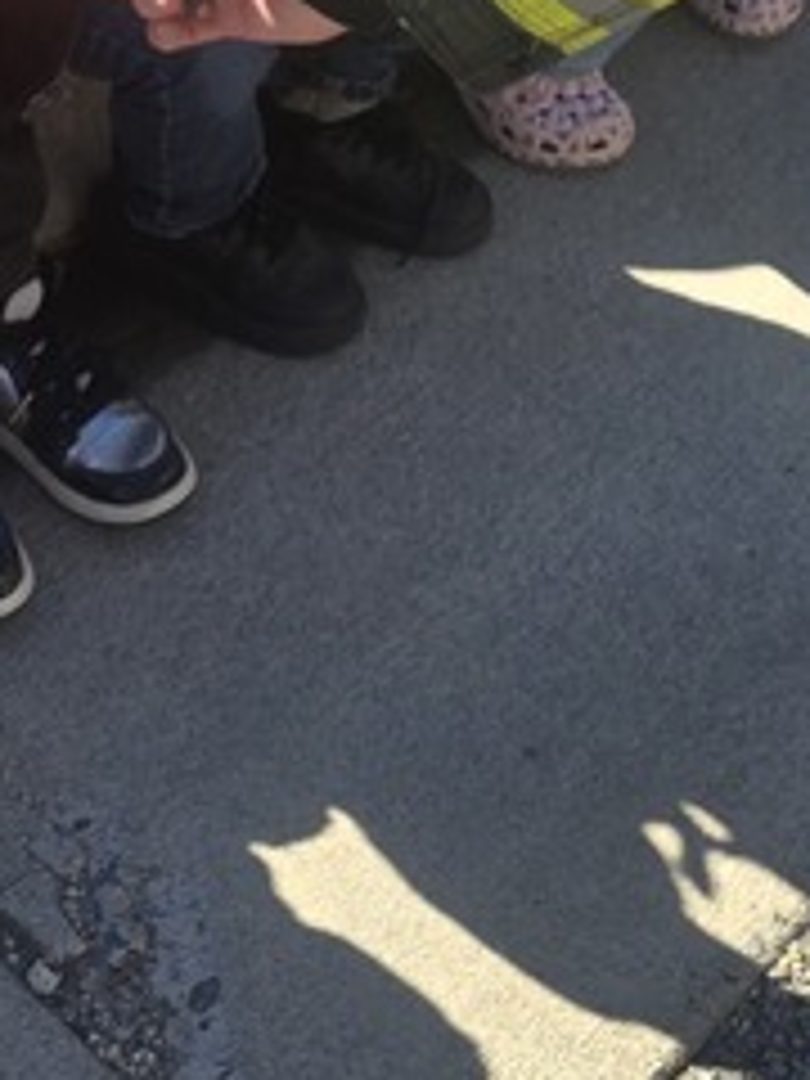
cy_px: -392
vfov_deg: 18.4
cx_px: 274
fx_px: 3058
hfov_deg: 15.1
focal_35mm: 98
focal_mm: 6.3
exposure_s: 1/343
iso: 12
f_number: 1.7
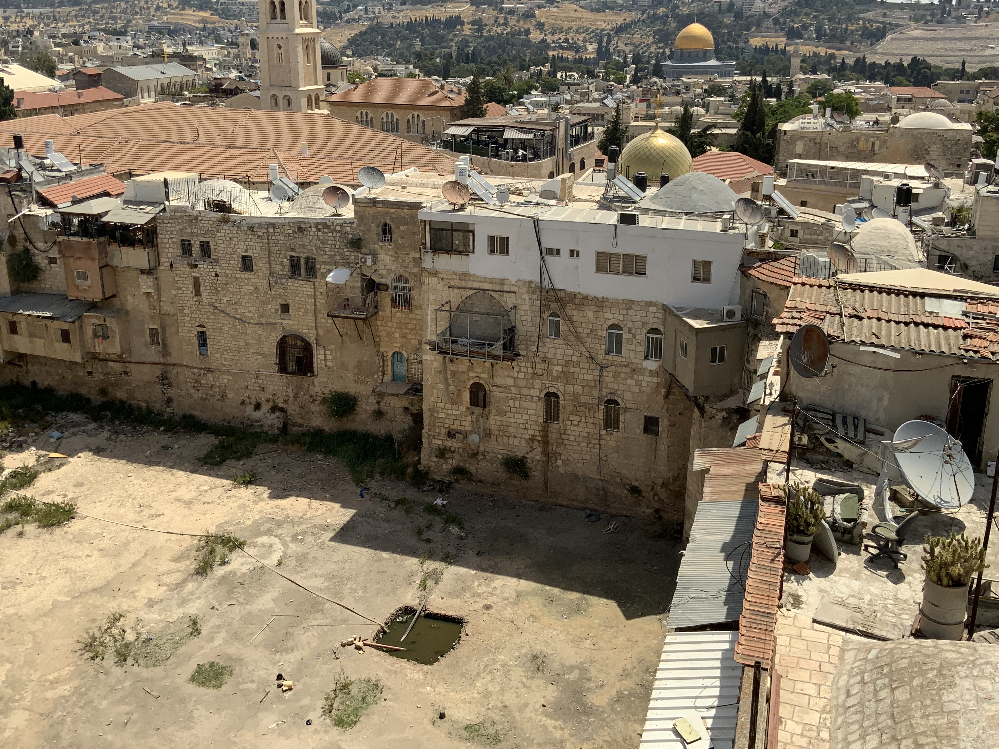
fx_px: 1010
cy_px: 308
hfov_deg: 52.6
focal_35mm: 35
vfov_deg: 40.6
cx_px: 507
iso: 16
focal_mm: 3
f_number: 1.8
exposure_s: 1/2538
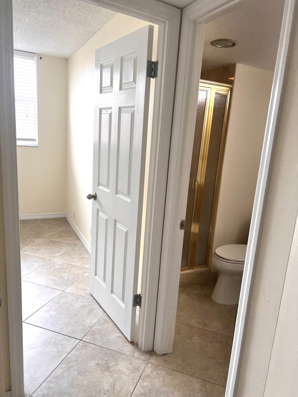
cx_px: 149
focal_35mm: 26
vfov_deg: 67.3
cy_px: 198
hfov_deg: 53.1
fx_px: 298
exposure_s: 1/162
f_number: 1.5
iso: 64
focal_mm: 5.7
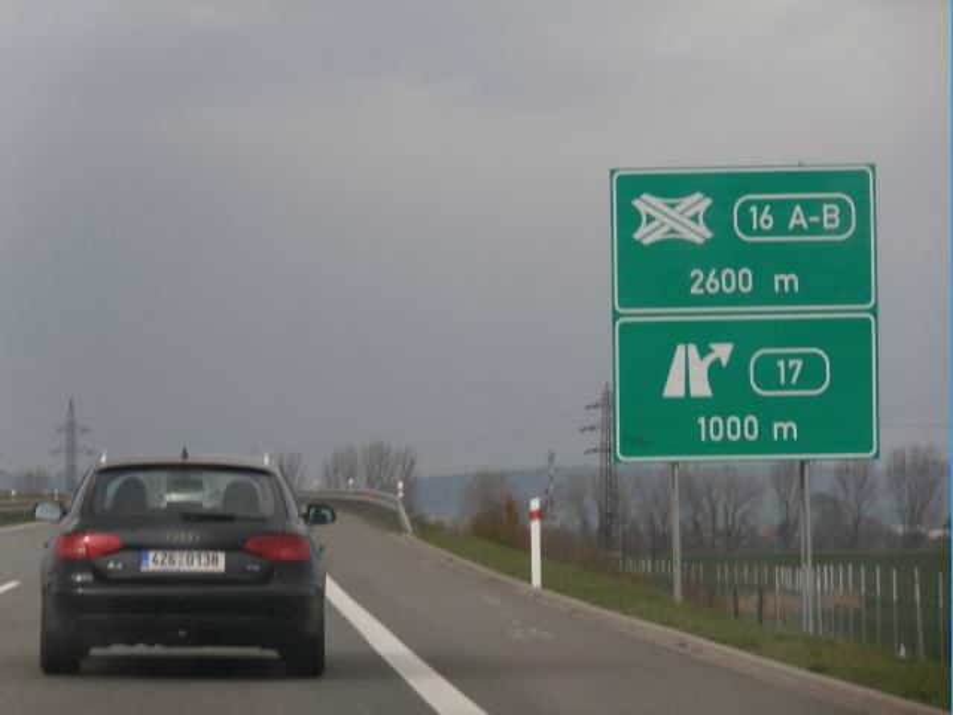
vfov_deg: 8.9
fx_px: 4570
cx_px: 476
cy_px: 358
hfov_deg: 11.9
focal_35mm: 166
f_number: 5.8
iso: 100
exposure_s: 1/200
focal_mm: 29.39
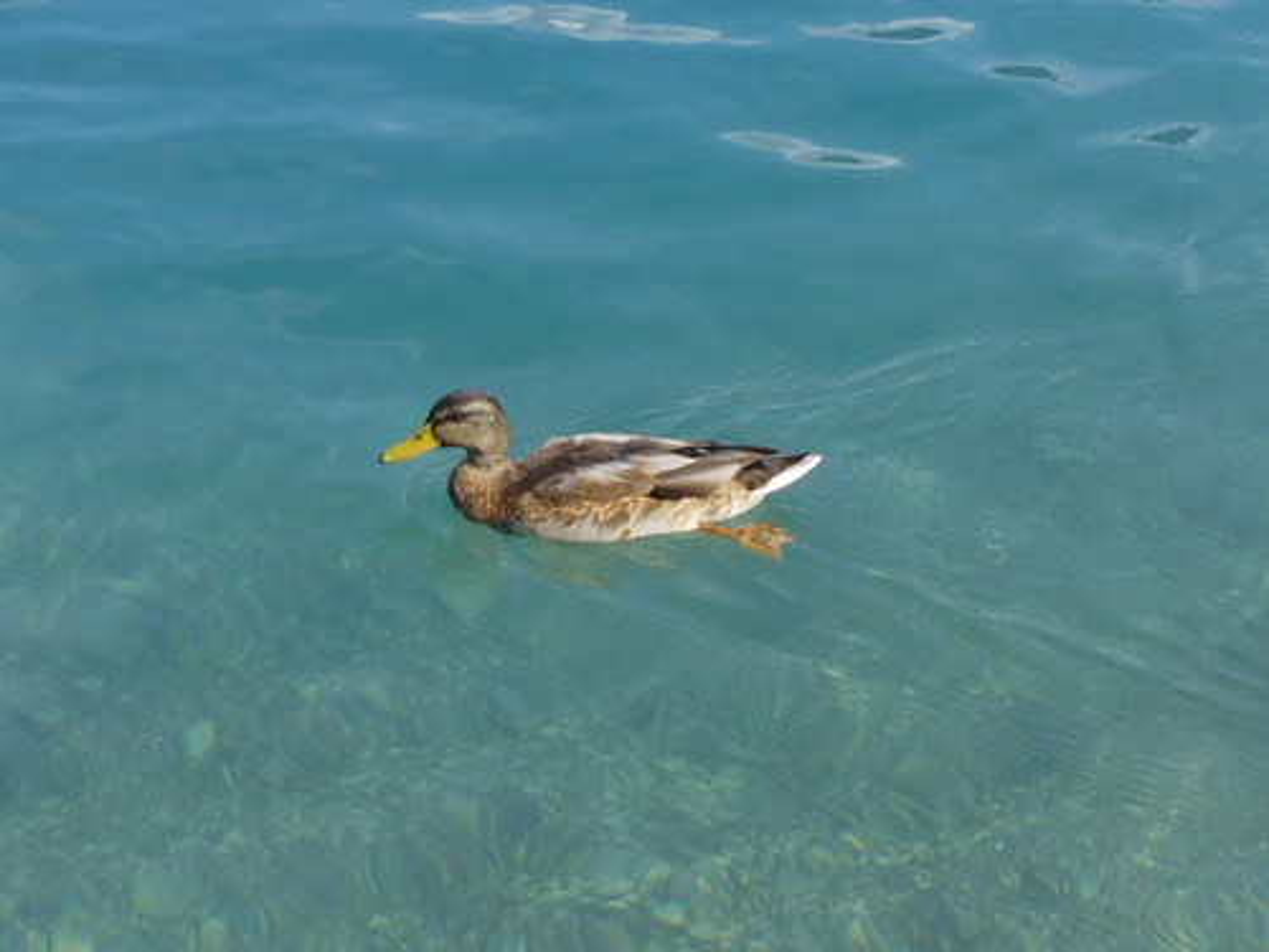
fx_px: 3079
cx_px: 634
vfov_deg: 17.6
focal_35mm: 84
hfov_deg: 23.3
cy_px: 476
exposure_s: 1/500
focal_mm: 4.9
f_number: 3.3
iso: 80
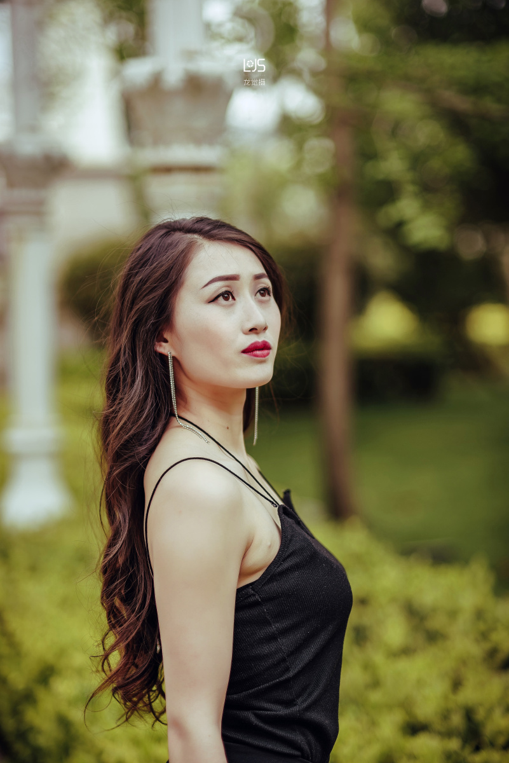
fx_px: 1801
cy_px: 382
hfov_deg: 16.1
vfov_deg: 23.9
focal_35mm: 85
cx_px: 254
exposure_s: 1/640
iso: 100
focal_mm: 85
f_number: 2.2
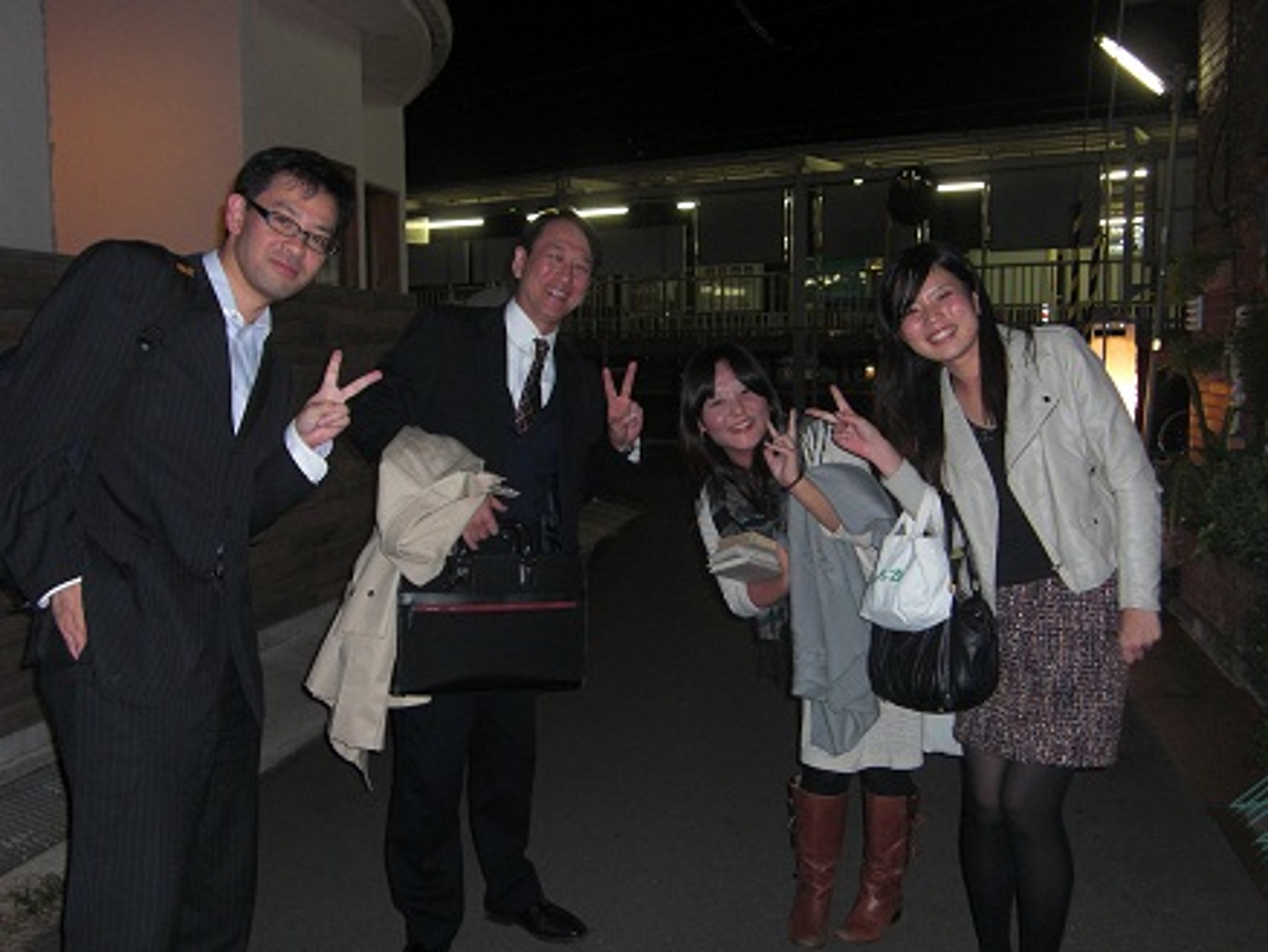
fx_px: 1209
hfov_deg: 55.3
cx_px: 634
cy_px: 476
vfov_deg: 43.0
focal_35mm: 33
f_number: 2.7
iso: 100
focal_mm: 5.8
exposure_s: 1/30
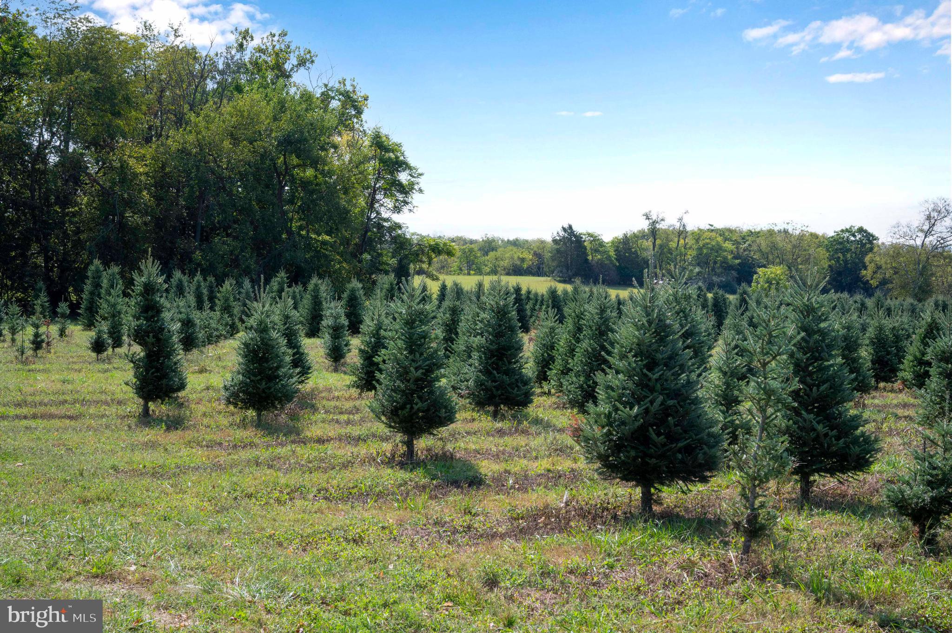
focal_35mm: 47
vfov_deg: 28.6
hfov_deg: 41.9
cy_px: 316
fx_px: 1242
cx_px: 476
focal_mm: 47
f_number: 13
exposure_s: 1/640
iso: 1000
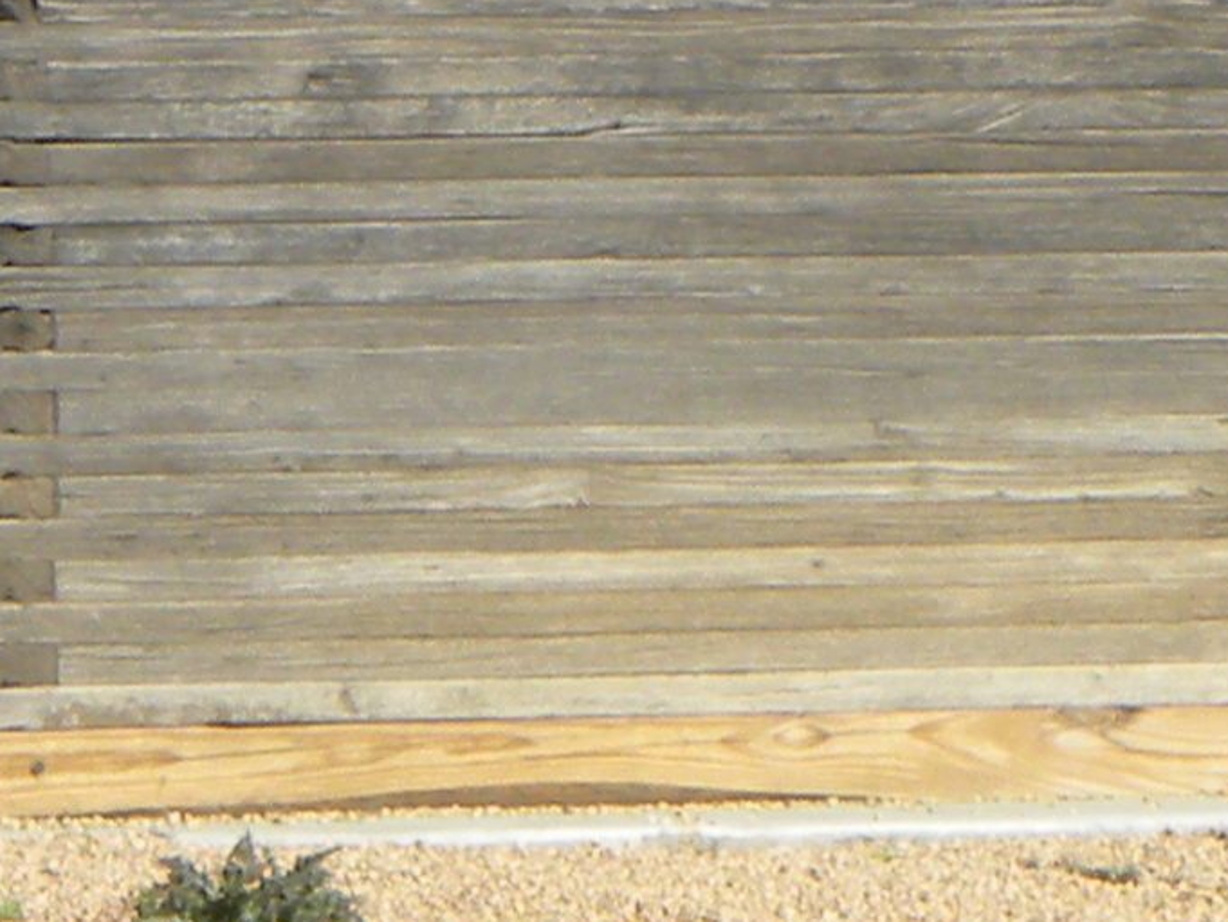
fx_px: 33778
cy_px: -648
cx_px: -447
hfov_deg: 2.1
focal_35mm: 952
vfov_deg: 1.6
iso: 64
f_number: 5.6
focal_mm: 28.8
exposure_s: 1/291
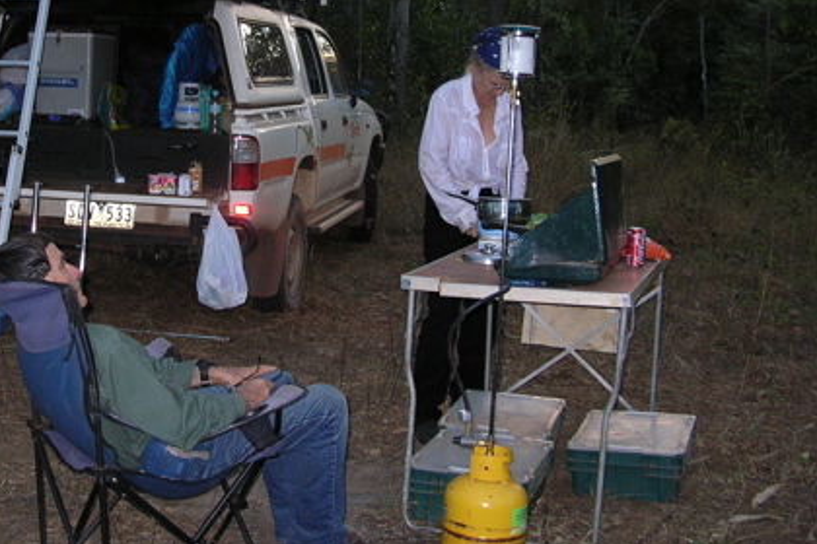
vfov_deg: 23.5
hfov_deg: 34.7
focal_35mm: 57
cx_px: 261
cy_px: 134
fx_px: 1293
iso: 72
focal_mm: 6
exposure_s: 1/60.1
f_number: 2.7
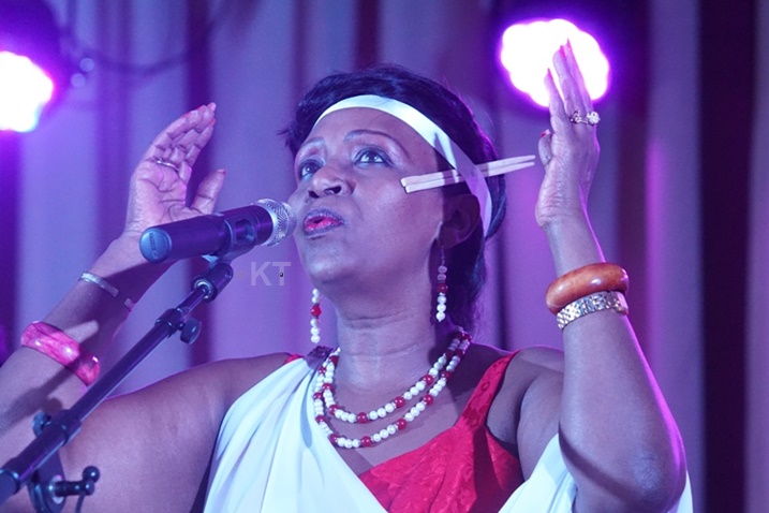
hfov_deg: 7.6
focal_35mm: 270
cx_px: 384
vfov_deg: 5.1
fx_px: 5767
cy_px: 256
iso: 3200
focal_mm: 180
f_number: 5.6
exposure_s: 1/60
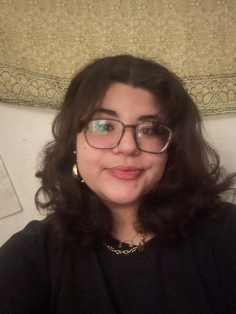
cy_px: 157
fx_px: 273
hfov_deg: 46.8
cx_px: 118
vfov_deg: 60.0
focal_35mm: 30
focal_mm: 2.69
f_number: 1.9
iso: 1250
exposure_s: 1/8
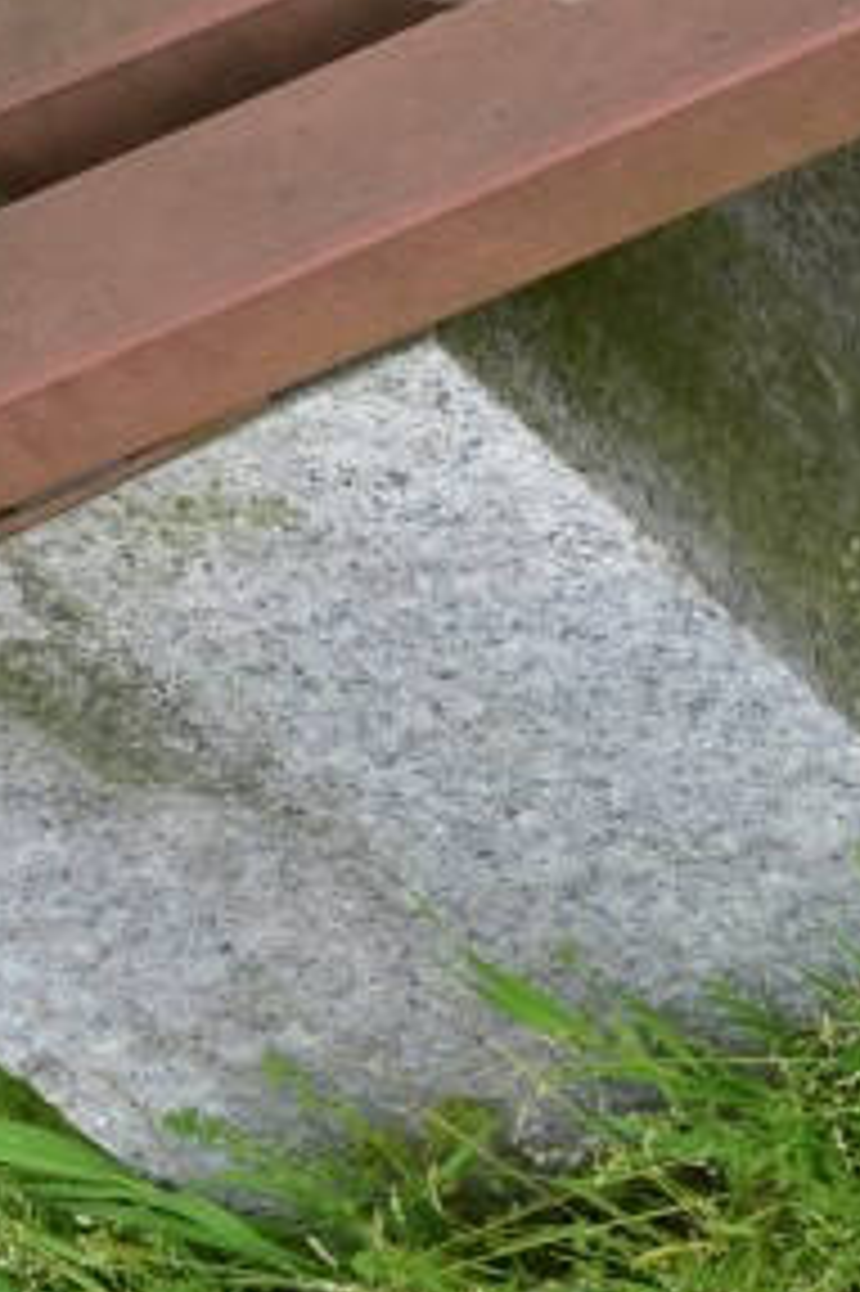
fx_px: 6565
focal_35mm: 183
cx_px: 1936
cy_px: -1067
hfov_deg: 7.1
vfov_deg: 10.5
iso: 250
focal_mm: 35
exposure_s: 1/40
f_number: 16
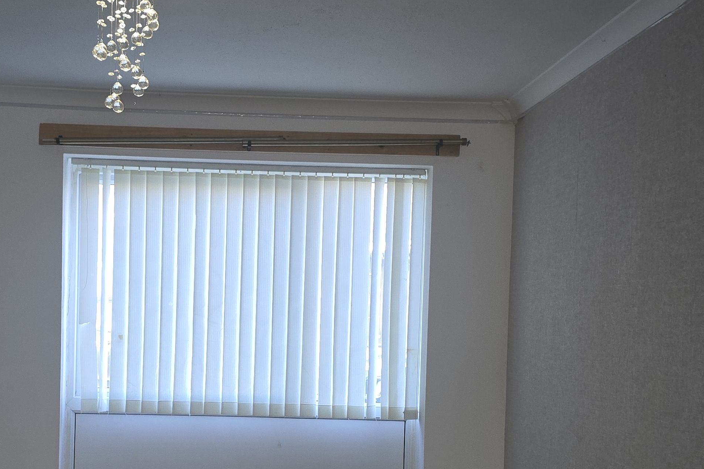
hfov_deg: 39.1
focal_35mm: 50
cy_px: 361
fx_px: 978
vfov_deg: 26.6
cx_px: 225
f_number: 1.7
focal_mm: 6.3
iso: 64
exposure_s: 1/50
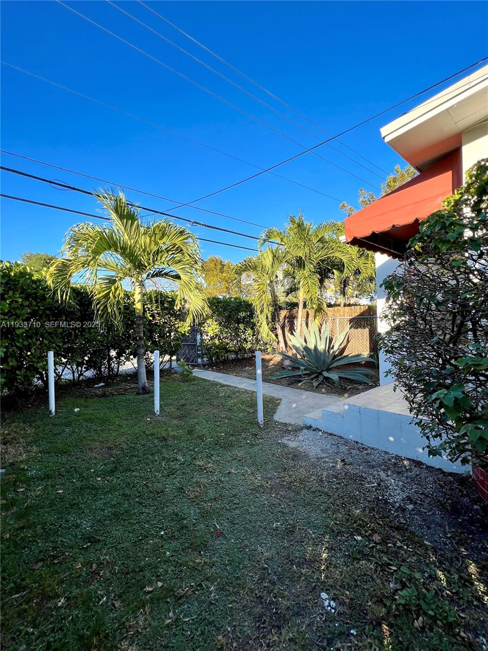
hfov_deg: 89.9
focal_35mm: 13
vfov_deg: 106.2
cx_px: 244
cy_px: 326
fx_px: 244
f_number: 1.8
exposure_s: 1/550
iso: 32
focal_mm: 1.57
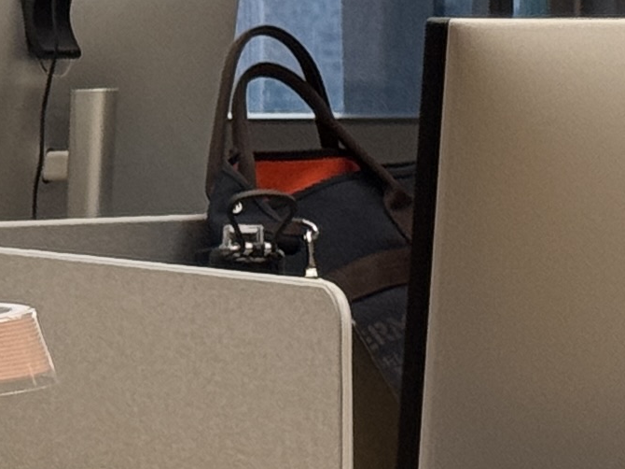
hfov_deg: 6.7
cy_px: -68
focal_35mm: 289
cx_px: -468
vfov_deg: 5.1
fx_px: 5216
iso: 80
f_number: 1.78
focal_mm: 6.76
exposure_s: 1/100
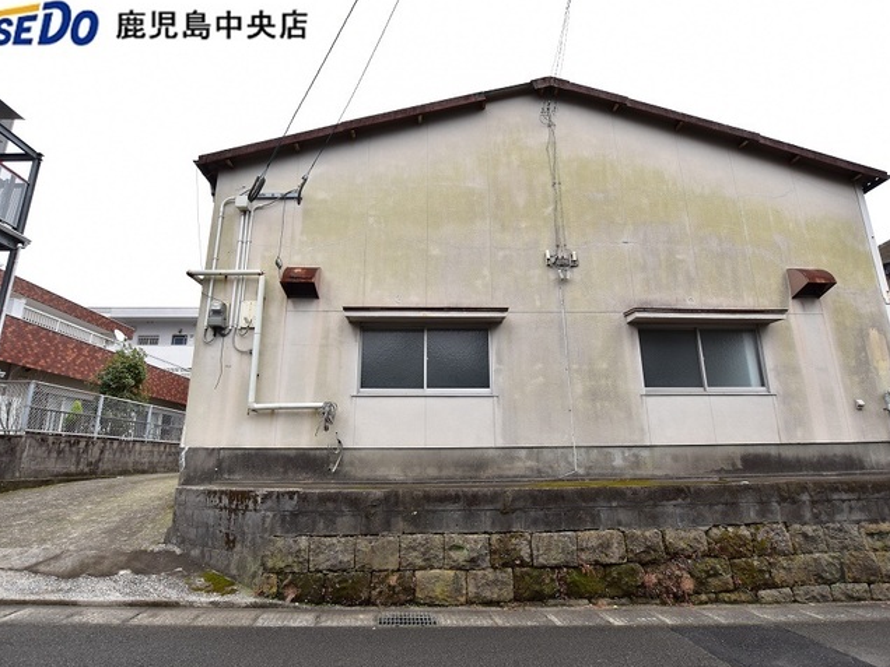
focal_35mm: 17
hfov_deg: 91.0
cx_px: 435
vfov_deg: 74.7
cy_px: 341
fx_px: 437
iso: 160
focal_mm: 10
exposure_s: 1/200
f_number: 4.5
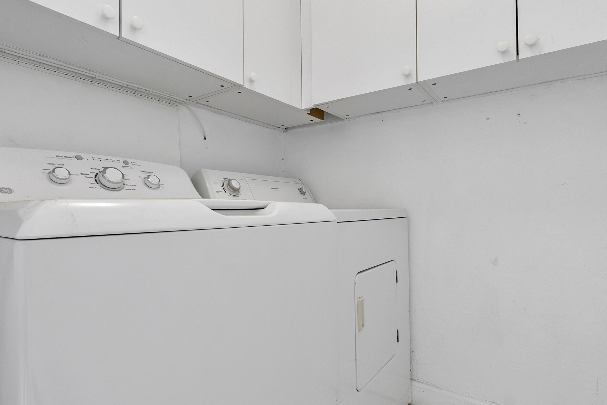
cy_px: 205
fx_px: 320
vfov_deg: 64.5
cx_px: 290
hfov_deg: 86.9
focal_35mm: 19
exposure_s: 1/60
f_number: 8
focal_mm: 10
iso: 1000
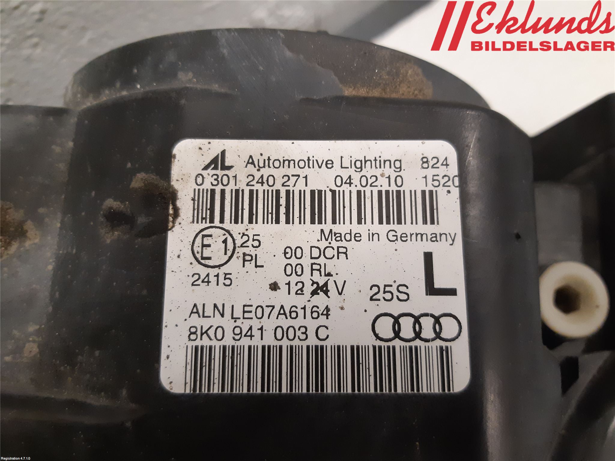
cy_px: 230
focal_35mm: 26
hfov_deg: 67.3
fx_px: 462
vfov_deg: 53.1
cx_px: 308
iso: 250
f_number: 1.7
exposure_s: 1/33
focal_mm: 3.93
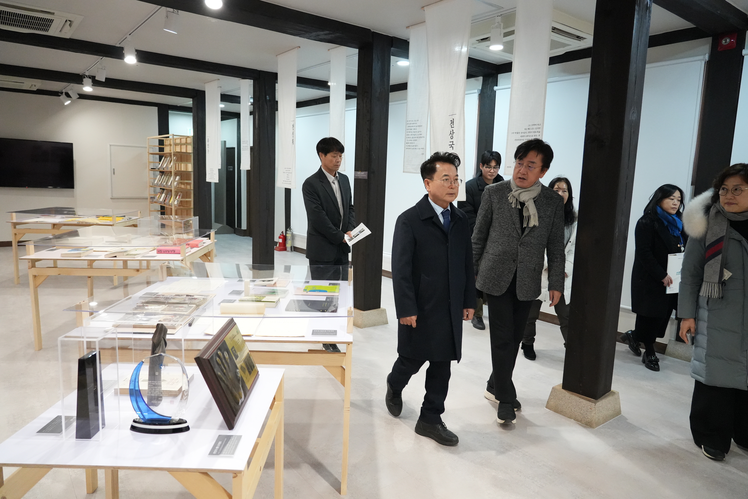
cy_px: 250
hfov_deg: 73.7
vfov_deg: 53.1
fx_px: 499
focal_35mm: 24
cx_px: 374
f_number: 4
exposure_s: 1/250
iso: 8000
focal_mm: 24
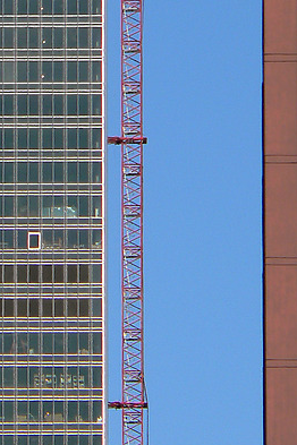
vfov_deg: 2.6
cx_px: -40
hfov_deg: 1.7
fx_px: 9924
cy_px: 66
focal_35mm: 802
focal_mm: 56.1
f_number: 5.2
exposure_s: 1/800
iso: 80
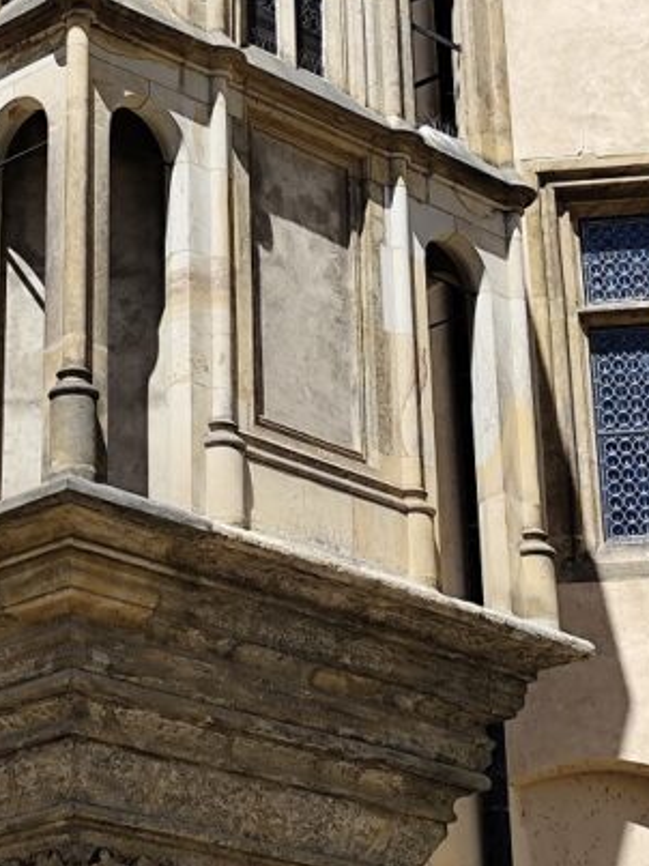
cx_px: 228
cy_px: -95
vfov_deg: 16.3
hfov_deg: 12.6
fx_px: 2926
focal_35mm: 117
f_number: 1.65
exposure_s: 1/823
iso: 50
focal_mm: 6.19
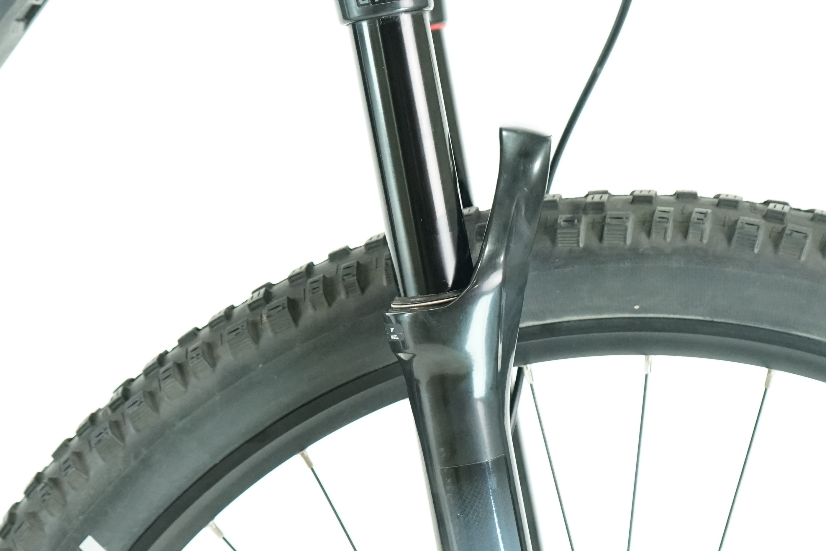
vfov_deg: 18.2
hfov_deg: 27.0
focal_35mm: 75
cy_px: 292
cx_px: 426
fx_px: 1721
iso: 2500
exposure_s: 1/200
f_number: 4
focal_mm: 35
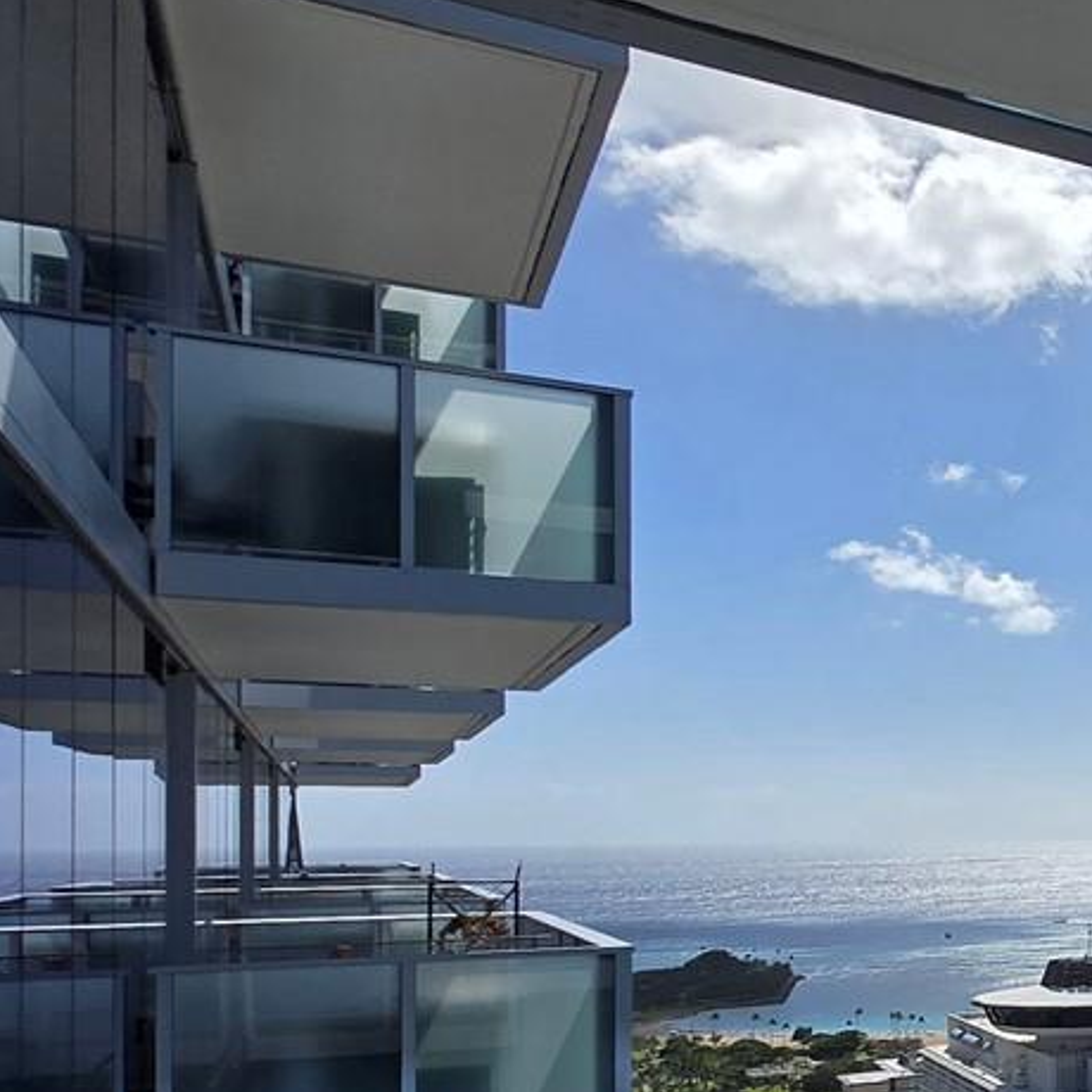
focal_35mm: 40
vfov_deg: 41.8
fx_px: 1428
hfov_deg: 29.5
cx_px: 1553
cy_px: 612
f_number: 2.2
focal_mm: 1.7
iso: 25
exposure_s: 1/2500
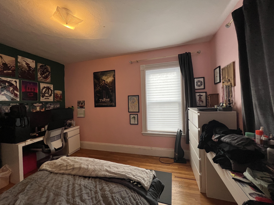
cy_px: 102
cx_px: 137
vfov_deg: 89.9
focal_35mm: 13
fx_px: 103
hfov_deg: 106.2
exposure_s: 1/120
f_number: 1.8
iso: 125
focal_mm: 1.57
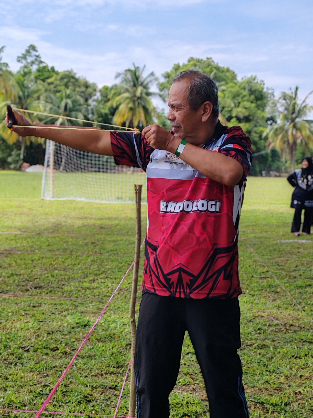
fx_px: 651
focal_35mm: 54
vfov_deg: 35.5
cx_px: 156
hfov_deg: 27.0
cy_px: 209
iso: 50
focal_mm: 6.12
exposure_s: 1/510
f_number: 4
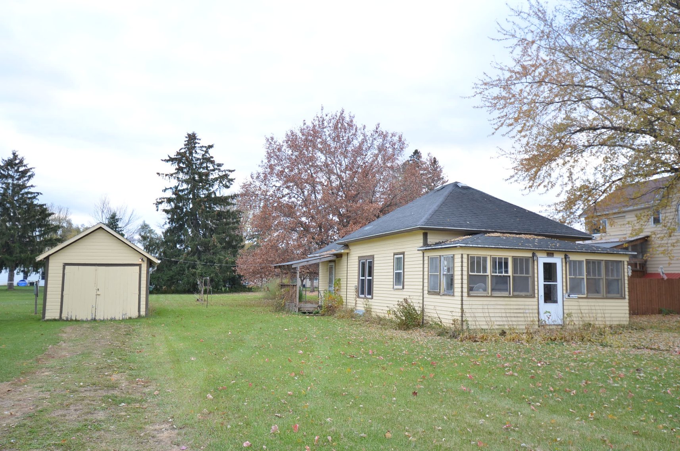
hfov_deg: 64.7
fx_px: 537
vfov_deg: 45.5
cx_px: 340
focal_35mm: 28
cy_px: 226
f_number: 4.2
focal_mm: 19
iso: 320
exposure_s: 1/60
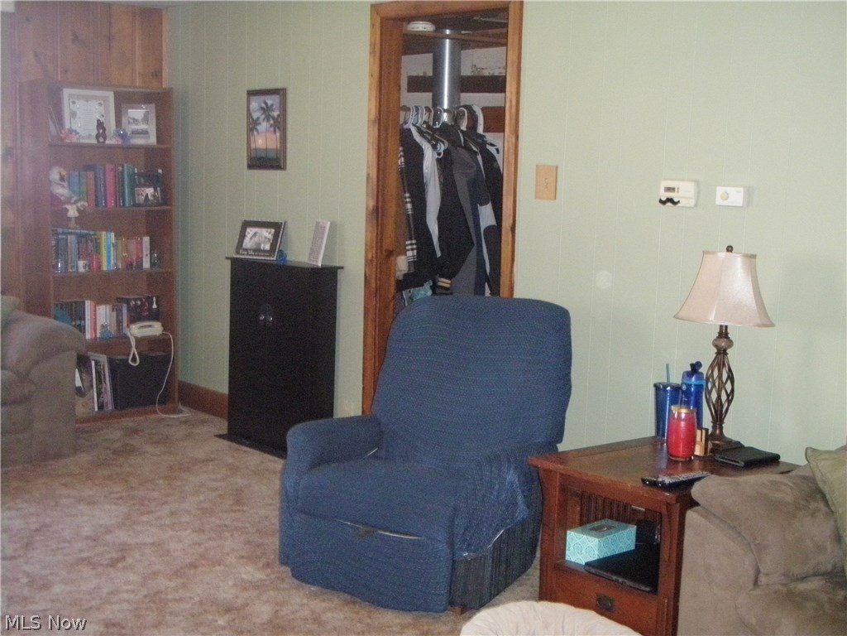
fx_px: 1248
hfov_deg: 37.5
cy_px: 318
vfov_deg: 28.6
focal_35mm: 51
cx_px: 424
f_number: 4
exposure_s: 1/40
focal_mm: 9.13
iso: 800
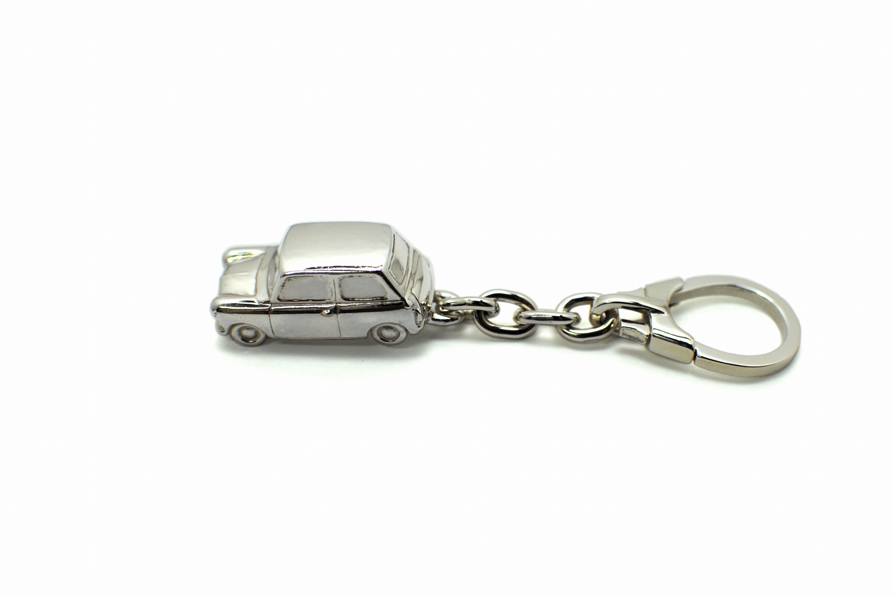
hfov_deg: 37.2
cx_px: 454
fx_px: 1327
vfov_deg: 25.3
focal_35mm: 54
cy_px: 297
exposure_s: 1/250
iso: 200
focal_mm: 35
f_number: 3.2
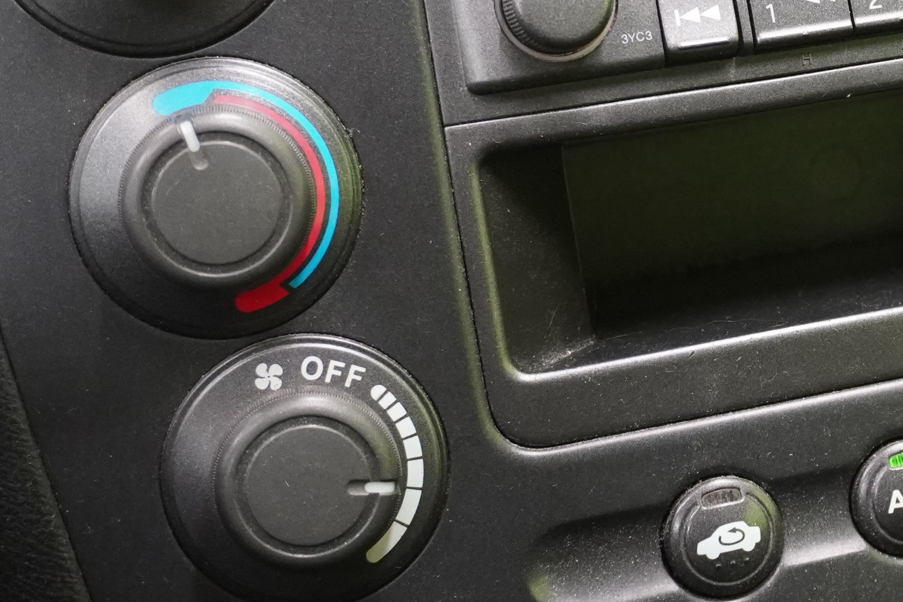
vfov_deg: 16.0
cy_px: 146
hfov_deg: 23.0
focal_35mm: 85
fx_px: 2132
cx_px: 897
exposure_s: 1/40
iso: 2000
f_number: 4
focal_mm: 22
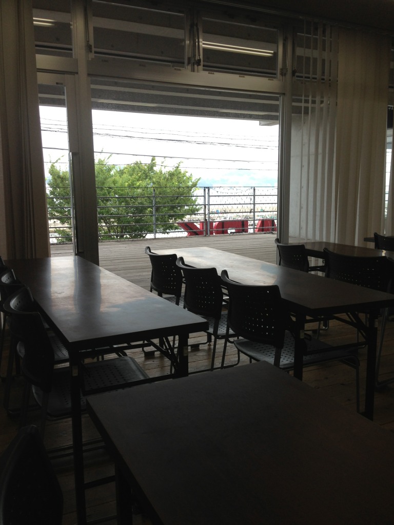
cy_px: 262
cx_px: 197
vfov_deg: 55.4
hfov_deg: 42.9
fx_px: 501
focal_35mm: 33
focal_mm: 4.13
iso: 50
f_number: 2.4
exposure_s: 1/190
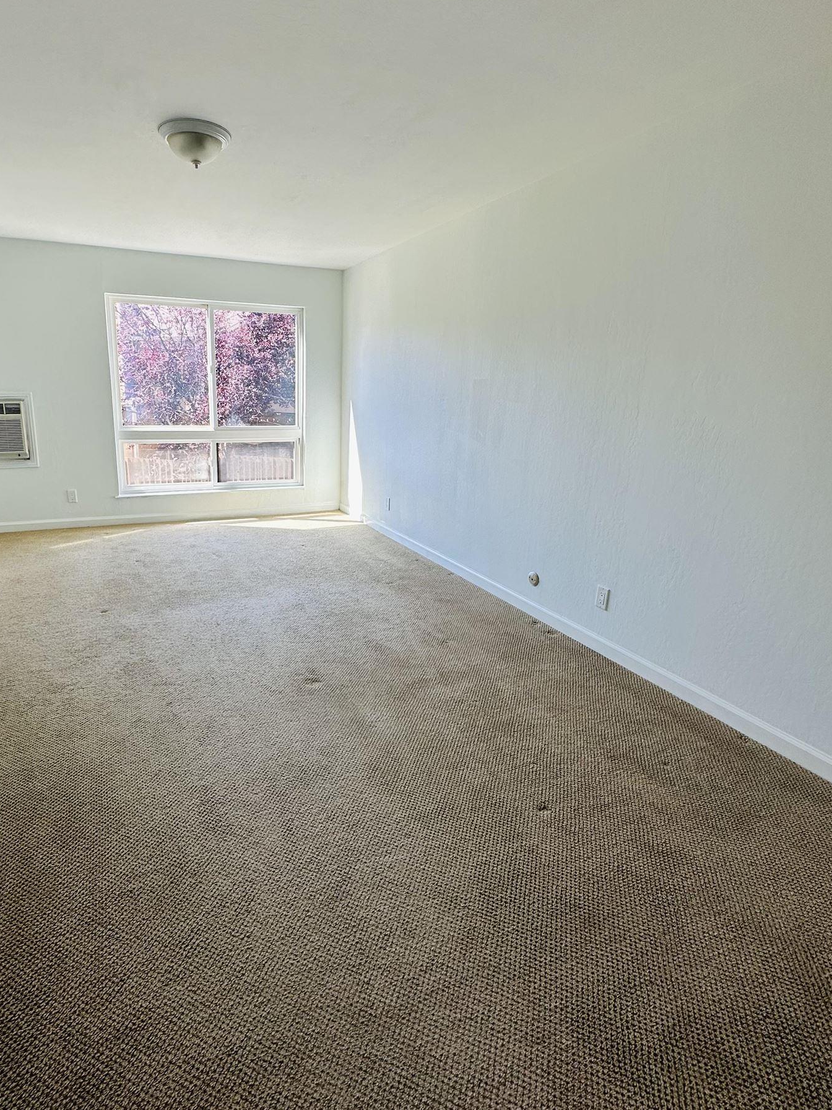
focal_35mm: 18
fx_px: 577
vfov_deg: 87.6
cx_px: 349
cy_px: 519
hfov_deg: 71.1
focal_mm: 2.22
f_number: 2.2
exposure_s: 1/145
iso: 40
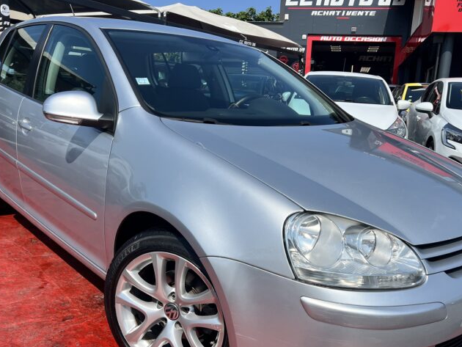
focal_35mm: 33
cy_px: 202
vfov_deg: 42.8
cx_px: 241
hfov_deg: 55.3
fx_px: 441
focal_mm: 5.7
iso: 50
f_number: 1.5
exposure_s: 1/6579
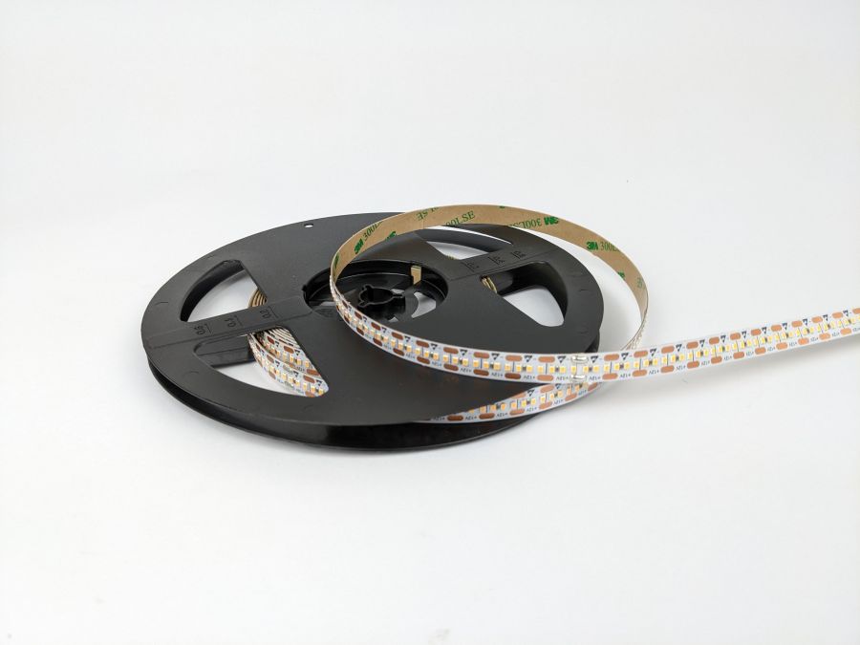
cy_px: 322
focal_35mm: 27
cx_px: 430
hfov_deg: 65.3
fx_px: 671
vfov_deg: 51.4
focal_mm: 4.38
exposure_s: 1/128
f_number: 1.73
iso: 49
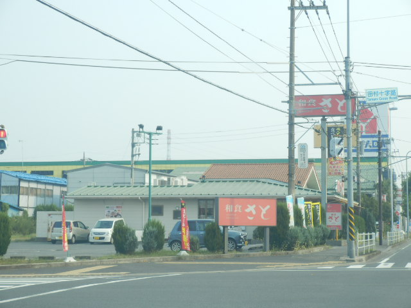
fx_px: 1045
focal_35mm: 88
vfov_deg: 16.8
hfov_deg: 22.3
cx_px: 206
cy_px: 154
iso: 80
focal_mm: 15.5
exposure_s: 1/200
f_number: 5.1
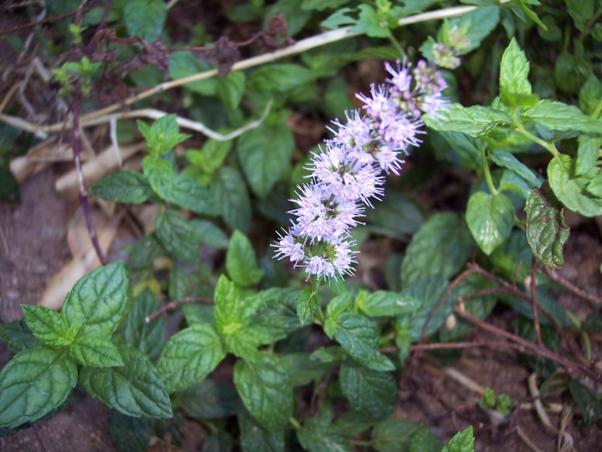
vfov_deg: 36.8
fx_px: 678
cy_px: 226
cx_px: 301
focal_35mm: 39
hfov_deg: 47.9
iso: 100
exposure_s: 1/60
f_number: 2.8
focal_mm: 8
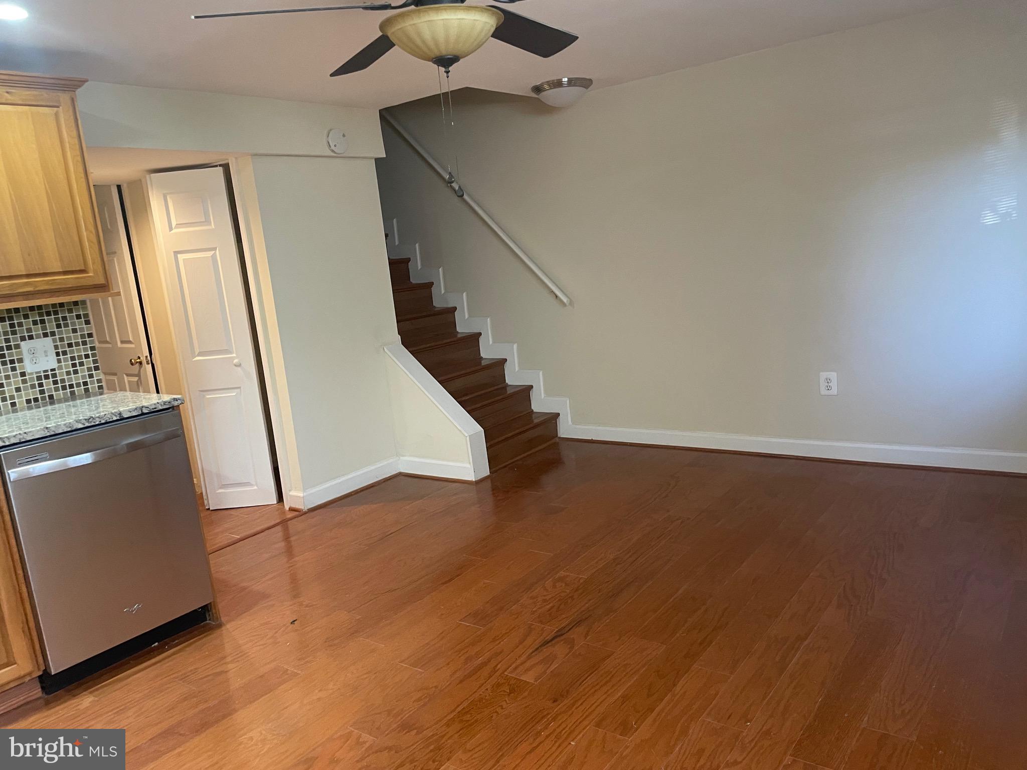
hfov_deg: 67.3
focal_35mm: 26
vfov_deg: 53.1
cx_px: 514
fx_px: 771
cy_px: 385
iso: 320
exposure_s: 1/60
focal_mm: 4.2
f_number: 1.6
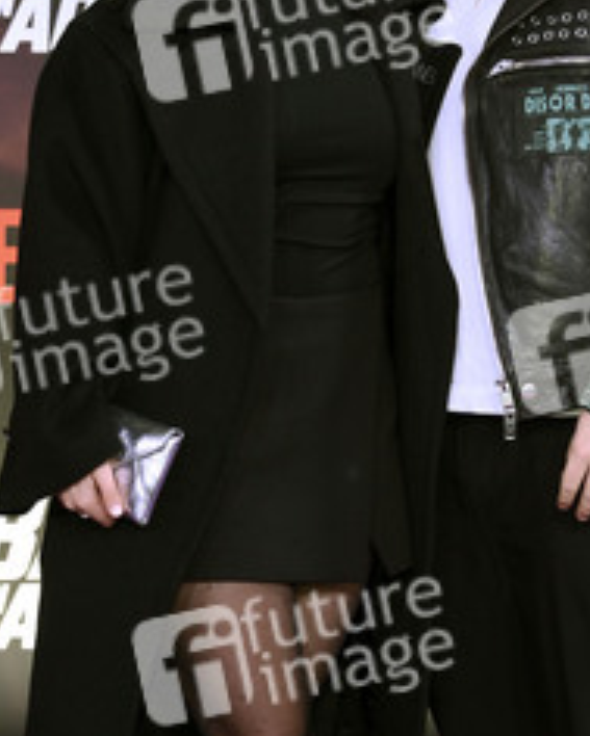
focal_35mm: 167
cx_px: 384
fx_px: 3643
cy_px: 184
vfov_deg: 11.5
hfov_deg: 9.3
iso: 2500
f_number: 5.6
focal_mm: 105
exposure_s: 1/250
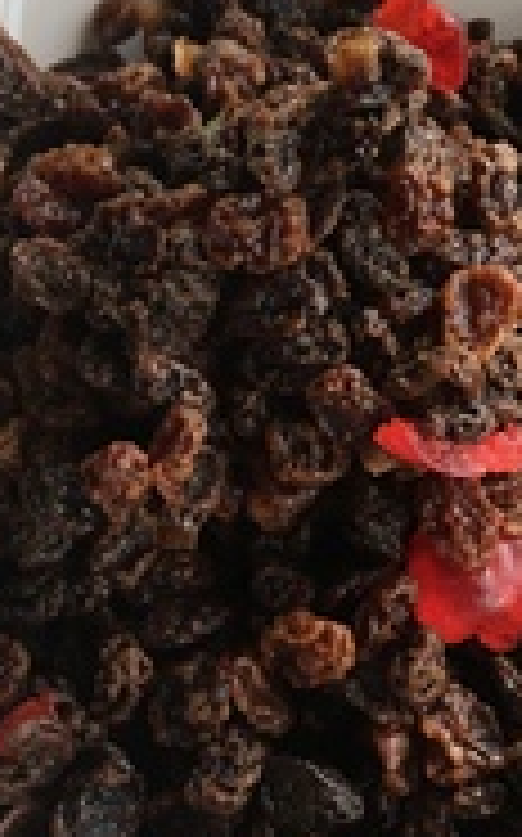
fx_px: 1505
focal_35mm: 66
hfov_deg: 19.7
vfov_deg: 31.0
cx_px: 292
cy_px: 508
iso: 64
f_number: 2.2
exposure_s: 1/33
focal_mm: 4.15
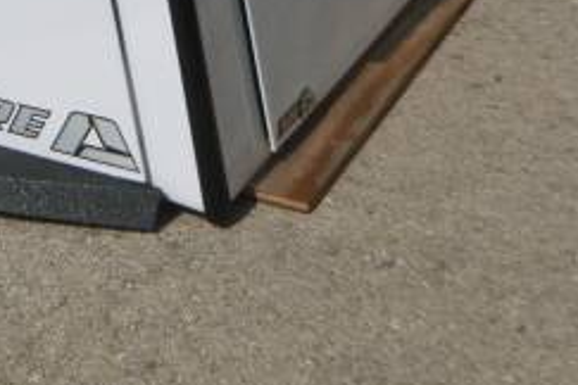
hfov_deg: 22.9
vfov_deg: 15.5
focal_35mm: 85
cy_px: -74
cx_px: -12
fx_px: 1365
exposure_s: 1/1000
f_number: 4.2
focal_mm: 5.5
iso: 100
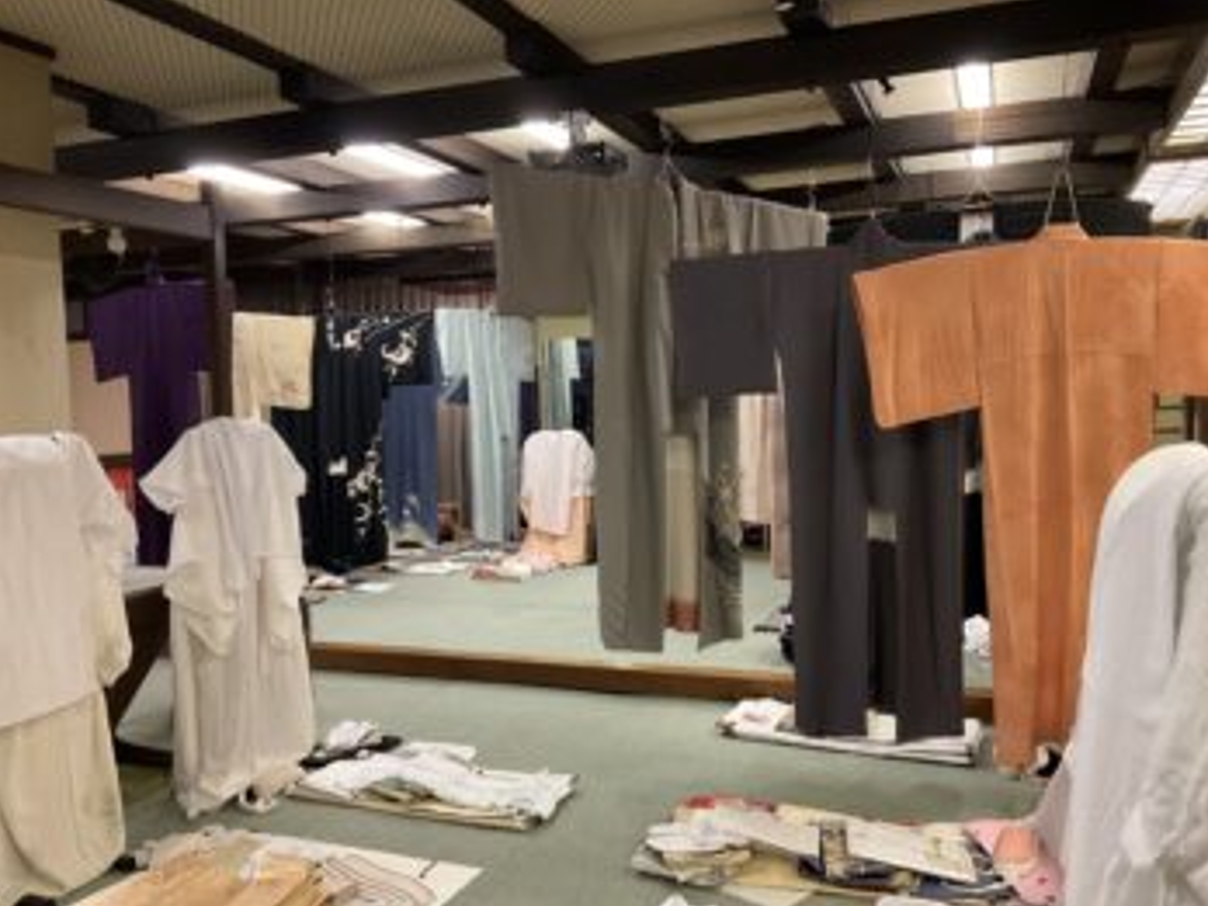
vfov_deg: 46.8
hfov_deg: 60.0
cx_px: 618
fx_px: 1047
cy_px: 465
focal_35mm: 30
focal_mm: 3
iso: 200
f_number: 1.8
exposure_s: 1/60
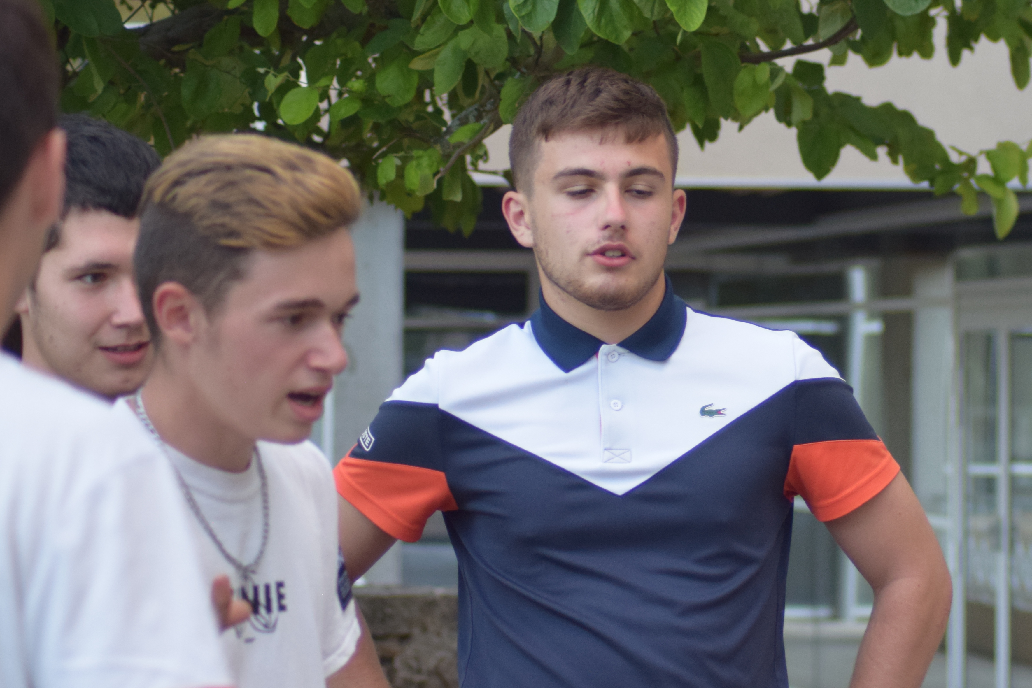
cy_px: 272
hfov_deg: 11.5
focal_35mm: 178
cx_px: 840
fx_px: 5103
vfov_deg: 7.7
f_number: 4
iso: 800
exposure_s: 1/160
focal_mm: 70
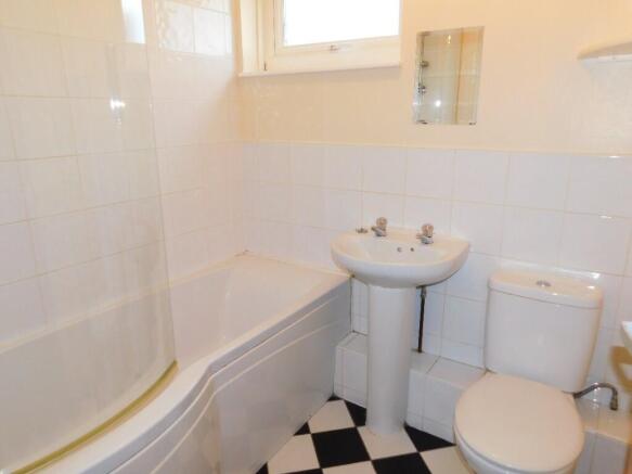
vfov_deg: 56.8
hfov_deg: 71.6
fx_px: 438
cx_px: 316
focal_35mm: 24
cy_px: 237
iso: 200
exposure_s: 1/30
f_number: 3
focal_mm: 4.1
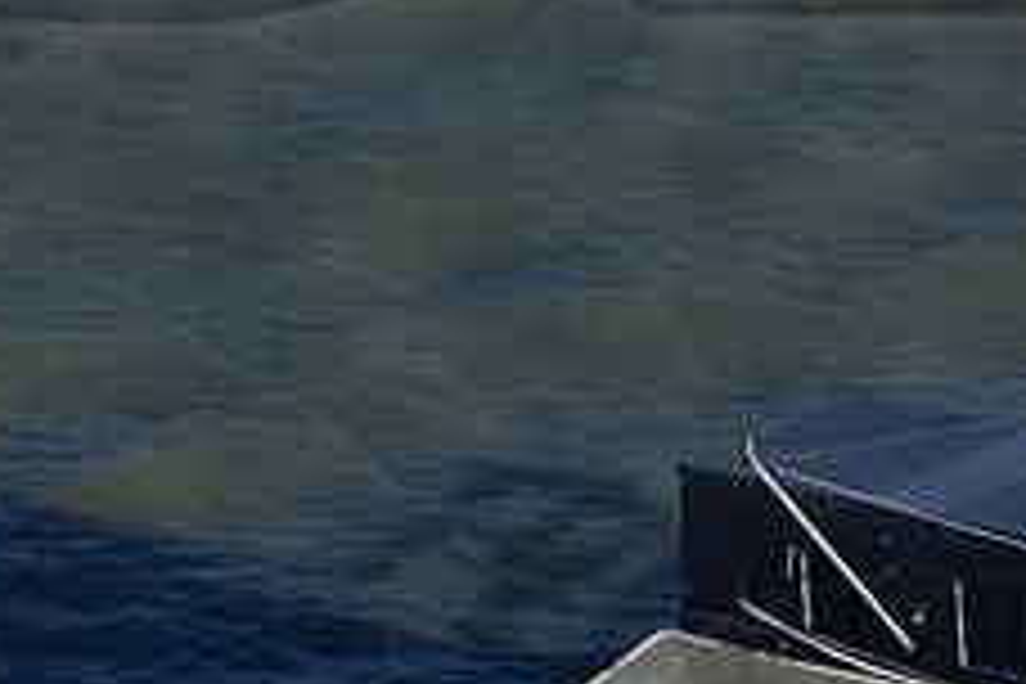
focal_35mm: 1687
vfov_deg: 0.8
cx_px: 729
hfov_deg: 1.2
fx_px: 48076
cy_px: -716
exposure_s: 1/500
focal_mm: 160
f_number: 5
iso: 100
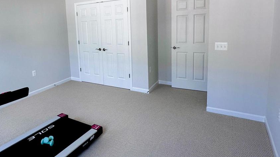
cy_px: 49
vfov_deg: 43.6
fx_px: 193
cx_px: 90
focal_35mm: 26
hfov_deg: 69.6
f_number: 2.2
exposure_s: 1/99
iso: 80
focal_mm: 2.22
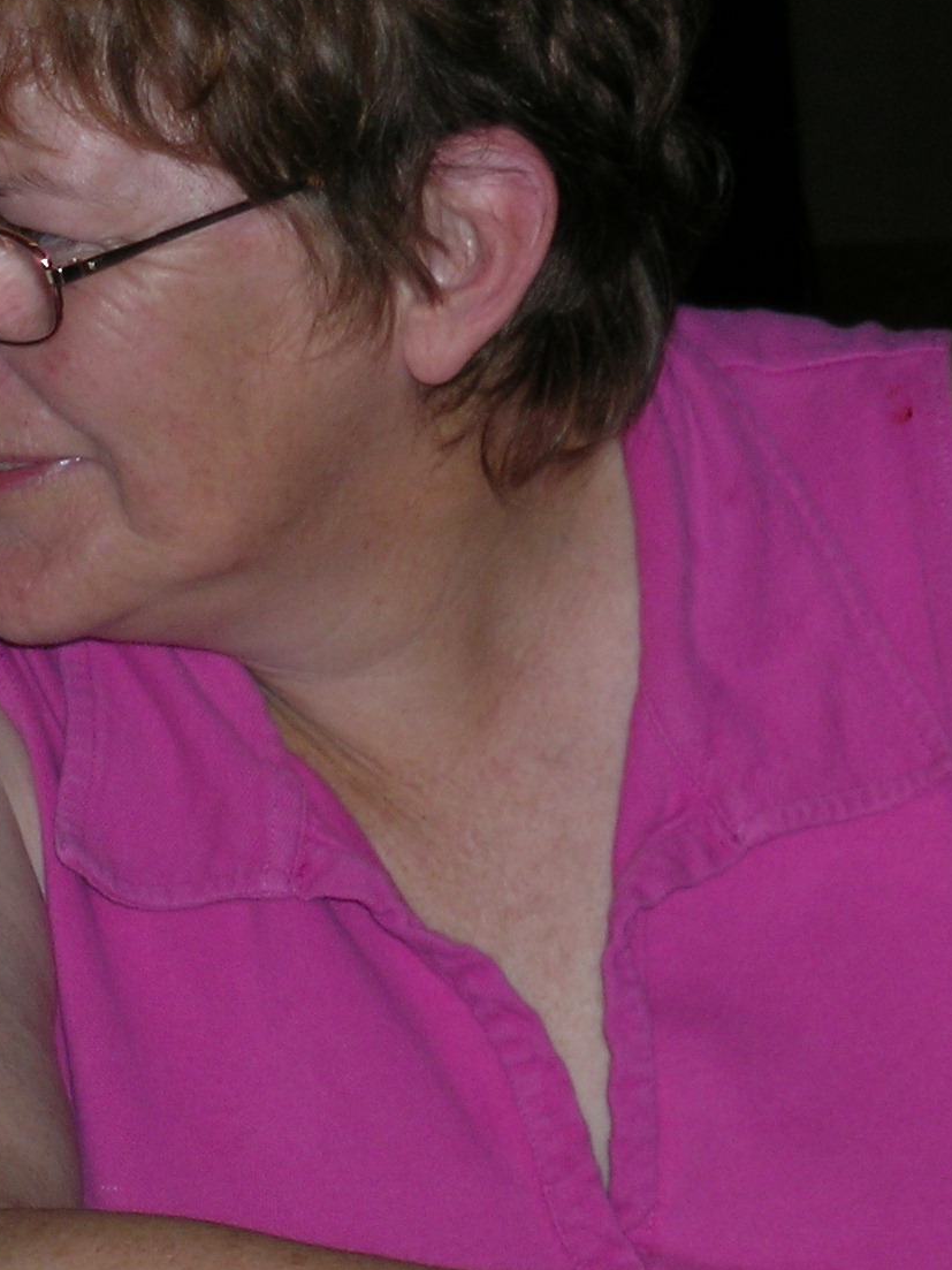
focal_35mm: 188
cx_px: 1456
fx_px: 6895
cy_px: 586
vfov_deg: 10.5
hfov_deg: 7.7
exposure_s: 1/121
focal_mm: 16.7
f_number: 4.1
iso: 50
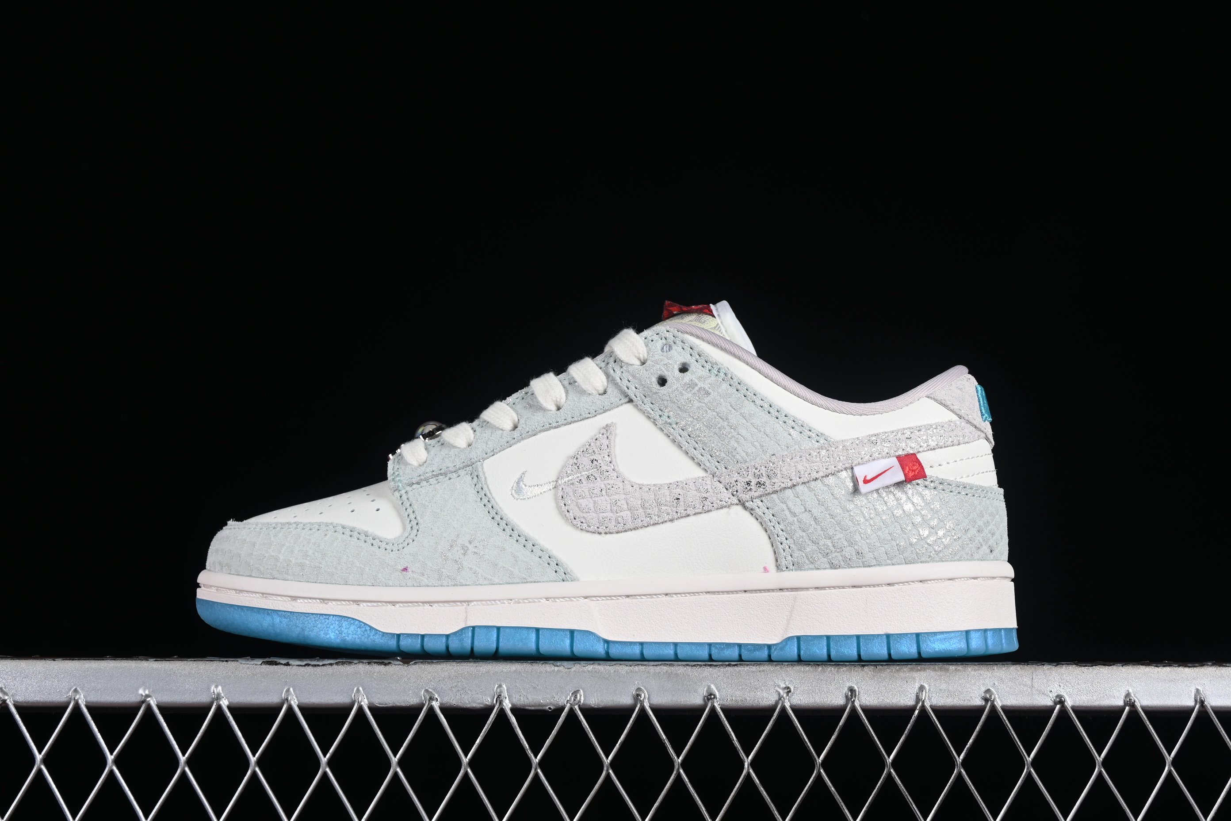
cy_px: 410
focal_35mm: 75
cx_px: 616
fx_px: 2564
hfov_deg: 27.0
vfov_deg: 18.2
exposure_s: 1/80
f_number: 8
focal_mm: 50
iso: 160
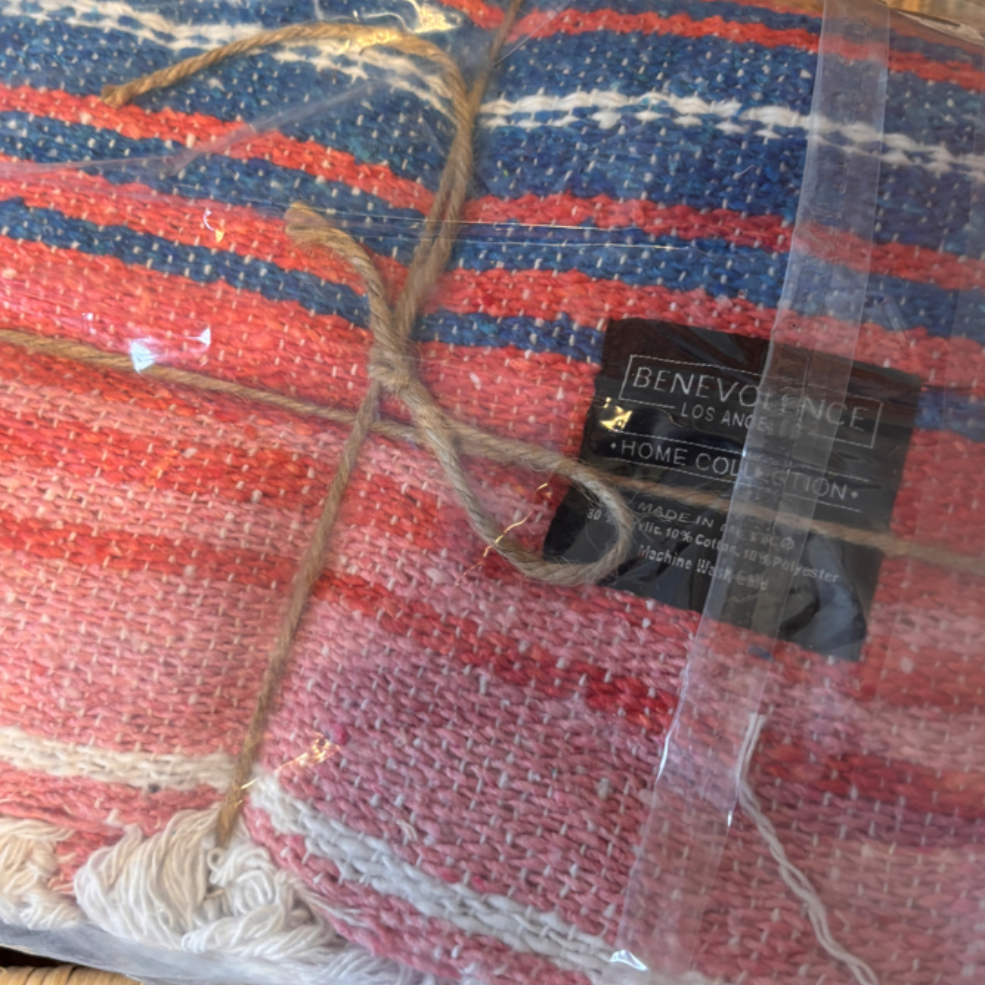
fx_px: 998
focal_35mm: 31
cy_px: 488
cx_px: 434
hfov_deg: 52.4
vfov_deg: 52.5
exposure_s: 1/60
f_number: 1.6
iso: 160
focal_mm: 5.96
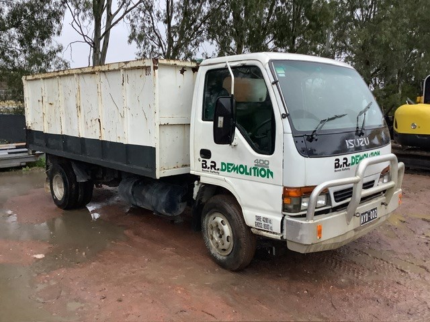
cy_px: 161
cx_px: 215
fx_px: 385
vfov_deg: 45.4
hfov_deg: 58.4
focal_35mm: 31
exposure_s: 1/60
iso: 250
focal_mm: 3.3
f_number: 2.4
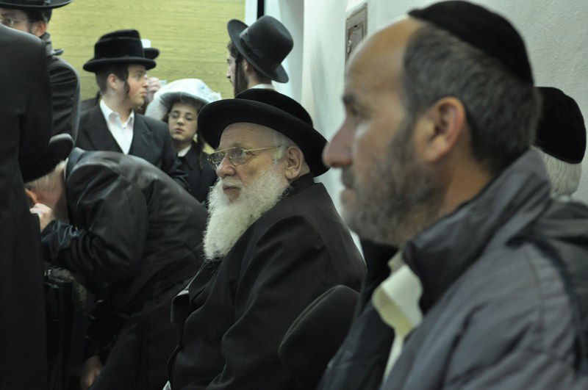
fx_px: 1346
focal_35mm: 82
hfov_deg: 24.7
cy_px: 195
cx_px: 294
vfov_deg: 16.5
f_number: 5.6
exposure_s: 1/20
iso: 1000
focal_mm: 55
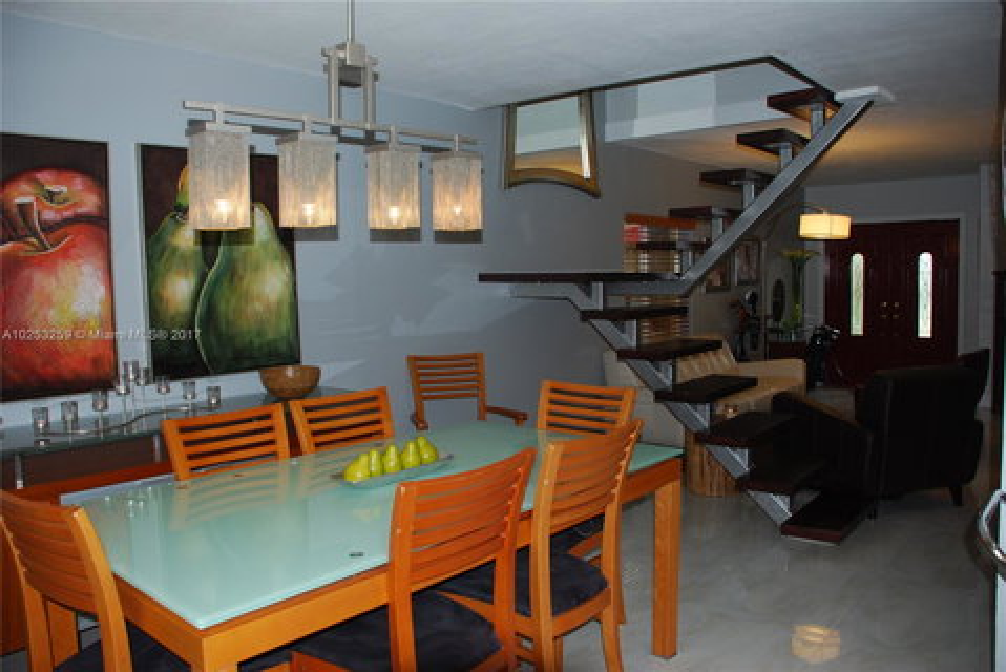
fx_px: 755
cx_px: 503
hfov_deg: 67.4
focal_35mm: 27
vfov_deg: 48.0
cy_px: 336
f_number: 3.5
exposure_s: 1/60
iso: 200
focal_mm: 18
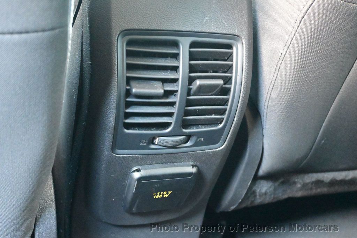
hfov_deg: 43.6
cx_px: 178
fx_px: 446
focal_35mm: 45
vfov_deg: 29.8
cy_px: 119
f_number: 4.8
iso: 16000
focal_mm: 30
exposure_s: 1/50
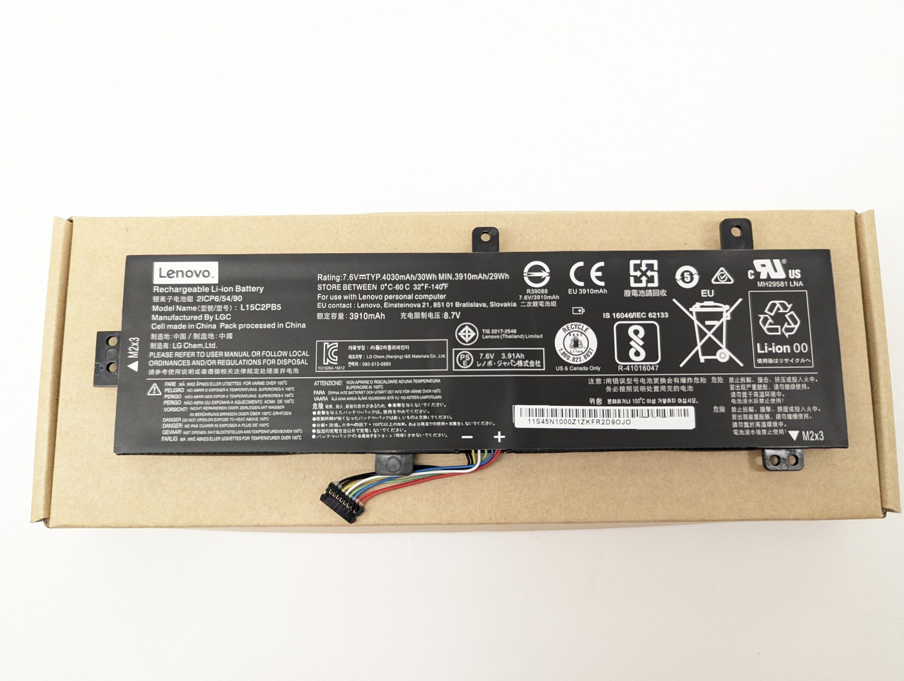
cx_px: 452
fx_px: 628
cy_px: 340
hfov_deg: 71.5
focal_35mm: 24
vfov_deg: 56.9
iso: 129
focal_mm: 6.81
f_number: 1.85
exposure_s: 1/90
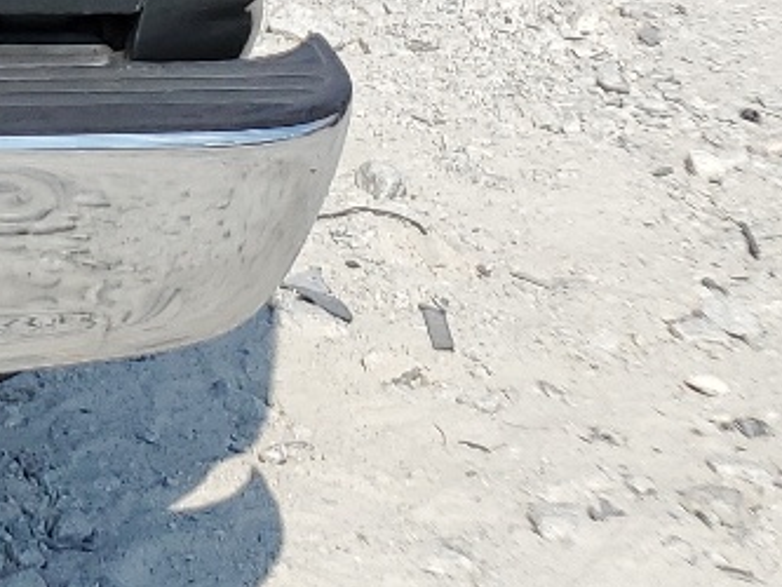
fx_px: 2825
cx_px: -1022
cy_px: -329
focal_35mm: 125
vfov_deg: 11.3
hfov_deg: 12.7
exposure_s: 1/3333
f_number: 1.5
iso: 50
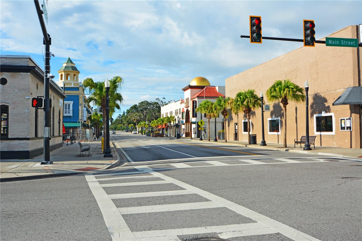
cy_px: 120
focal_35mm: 36
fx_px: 362
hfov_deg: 53.1
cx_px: 181
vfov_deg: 36.9
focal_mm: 24
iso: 125
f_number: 8
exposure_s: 1/250
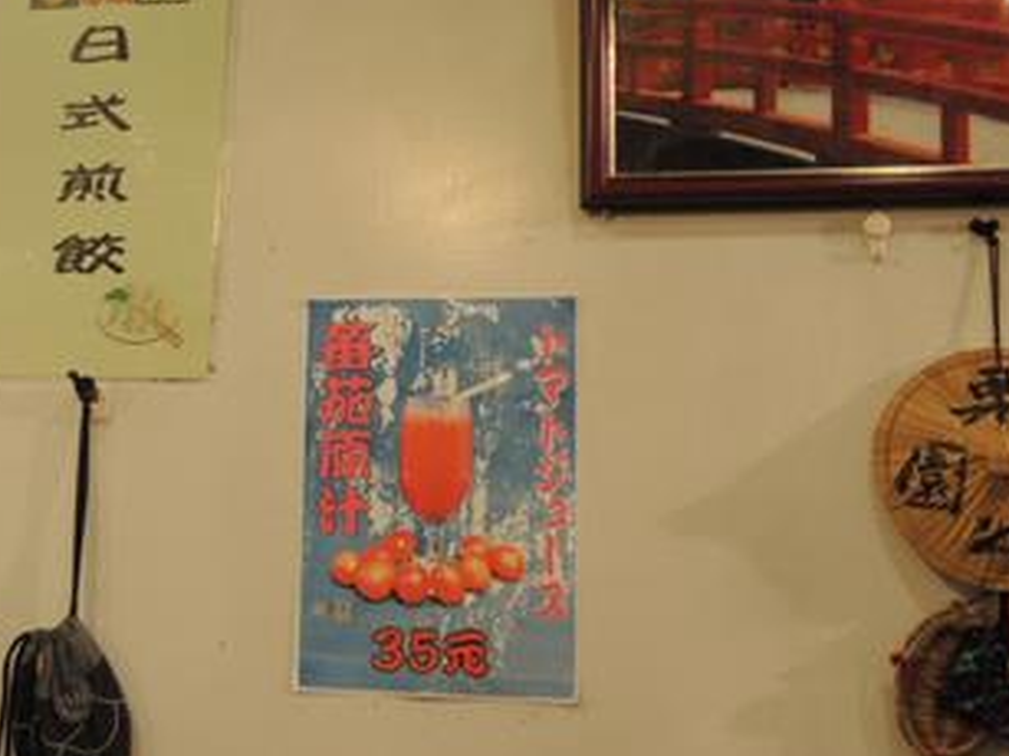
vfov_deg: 29.1
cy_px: 325
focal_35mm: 50
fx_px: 1457
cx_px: 316
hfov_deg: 37.7
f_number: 2.8
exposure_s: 1/30
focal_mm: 4.3
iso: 200
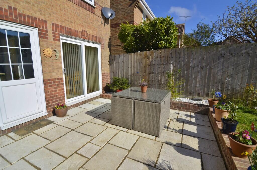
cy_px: 85
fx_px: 118
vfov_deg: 71.8
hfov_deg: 95.1
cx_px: 128
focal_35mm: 16
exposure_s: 1/250
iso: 100
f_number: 8
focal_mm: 11
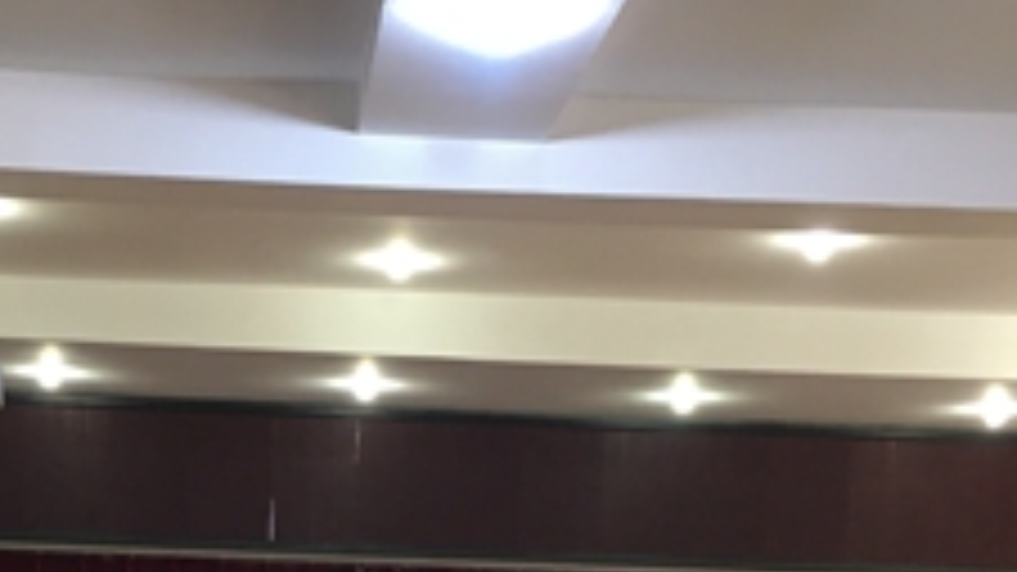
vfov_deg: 16.3
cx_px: 320
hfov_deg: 29.9
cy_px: 732
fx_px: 1887
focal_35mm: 70
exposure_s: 1/33
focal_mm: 4.15
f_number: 2.2
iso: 100
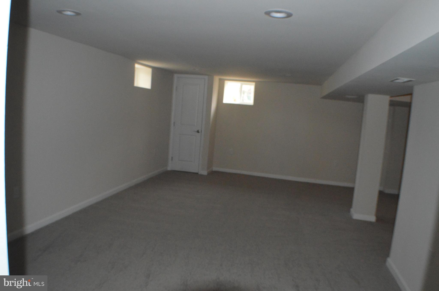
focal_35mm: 36
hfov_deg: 53.2
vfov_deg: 36.8
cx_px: 220
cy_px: 146
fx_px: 439
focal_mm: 24
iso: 3200
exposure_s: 1/60
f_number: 4
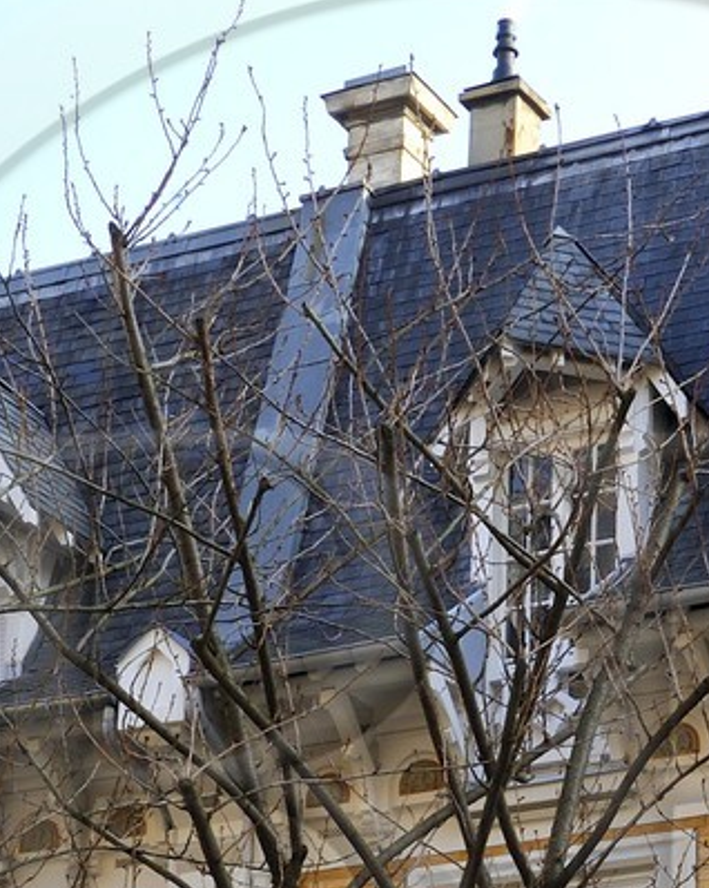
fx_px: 3465
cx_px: 522
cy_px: 801
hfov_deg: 11.7
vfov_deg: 14.4
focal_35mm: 132
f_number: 13
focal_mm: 35
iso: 400
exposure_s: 1/80
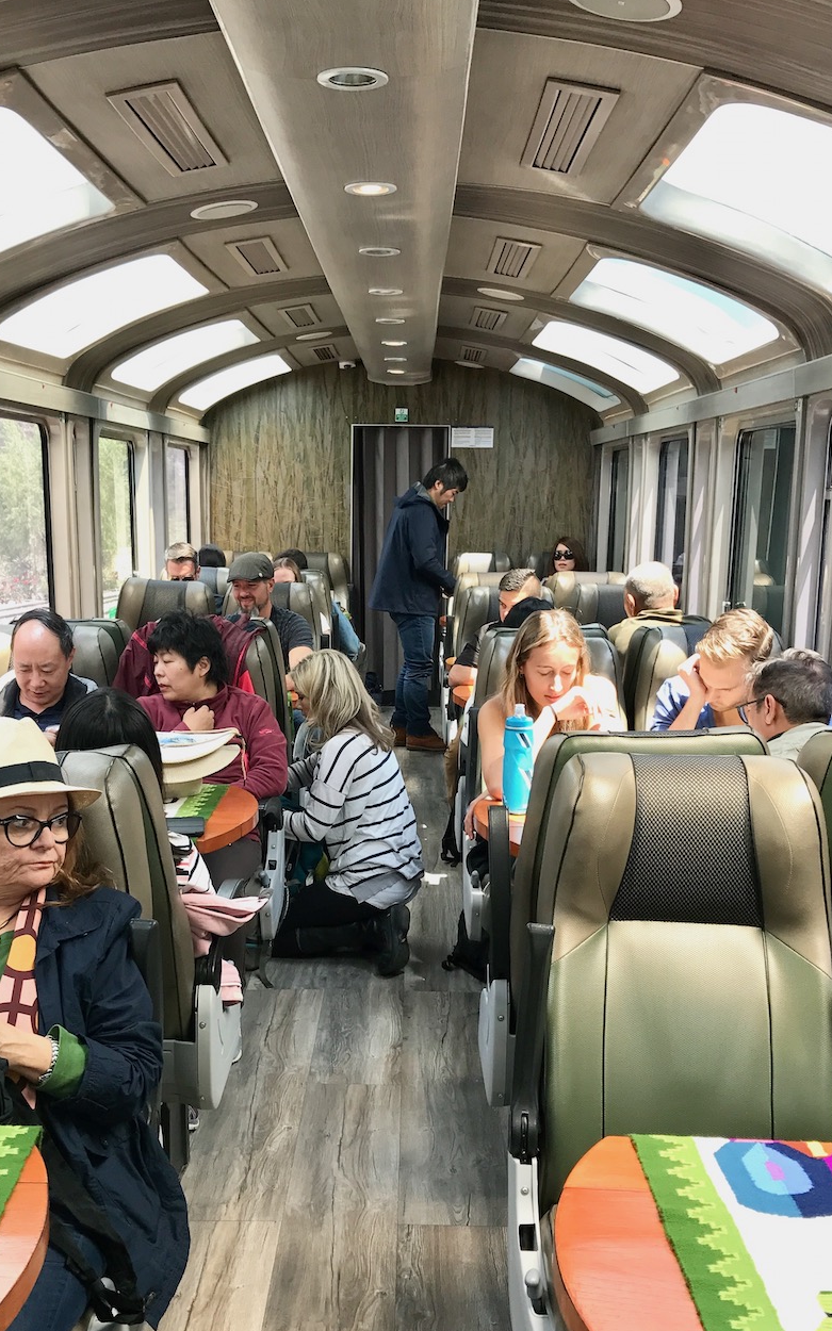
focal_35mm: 38
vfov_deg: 51.3
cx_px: 371
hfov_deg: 33.5
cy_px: 776
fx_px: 1379
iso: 20
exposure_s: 1/230
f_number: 1.8
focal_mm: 3.99
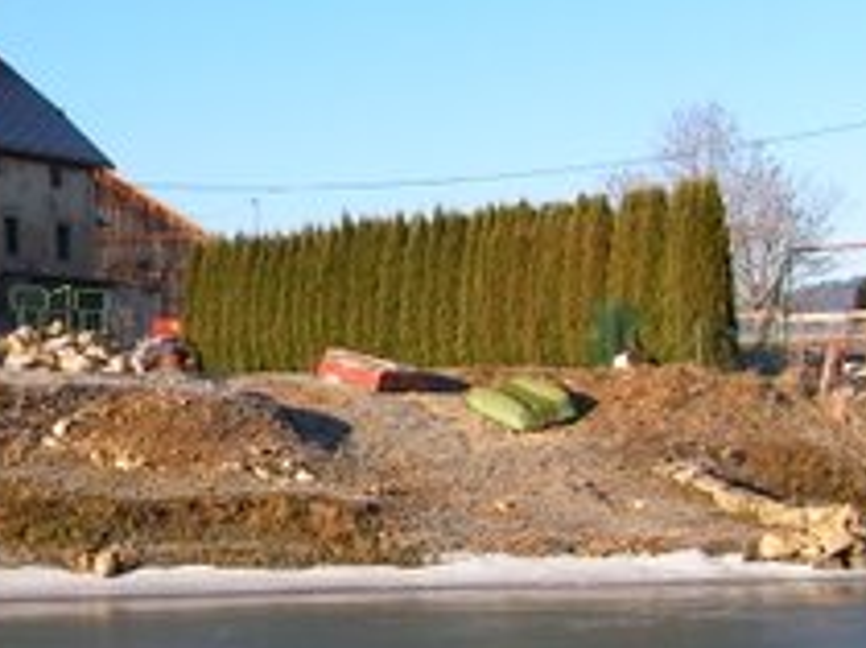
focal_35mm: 87
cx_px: 4
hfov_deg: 21.7
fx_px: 2174
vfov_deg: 16.9
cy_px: 380
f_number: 5.6
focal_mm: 6.3
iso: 50
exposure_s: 1/160
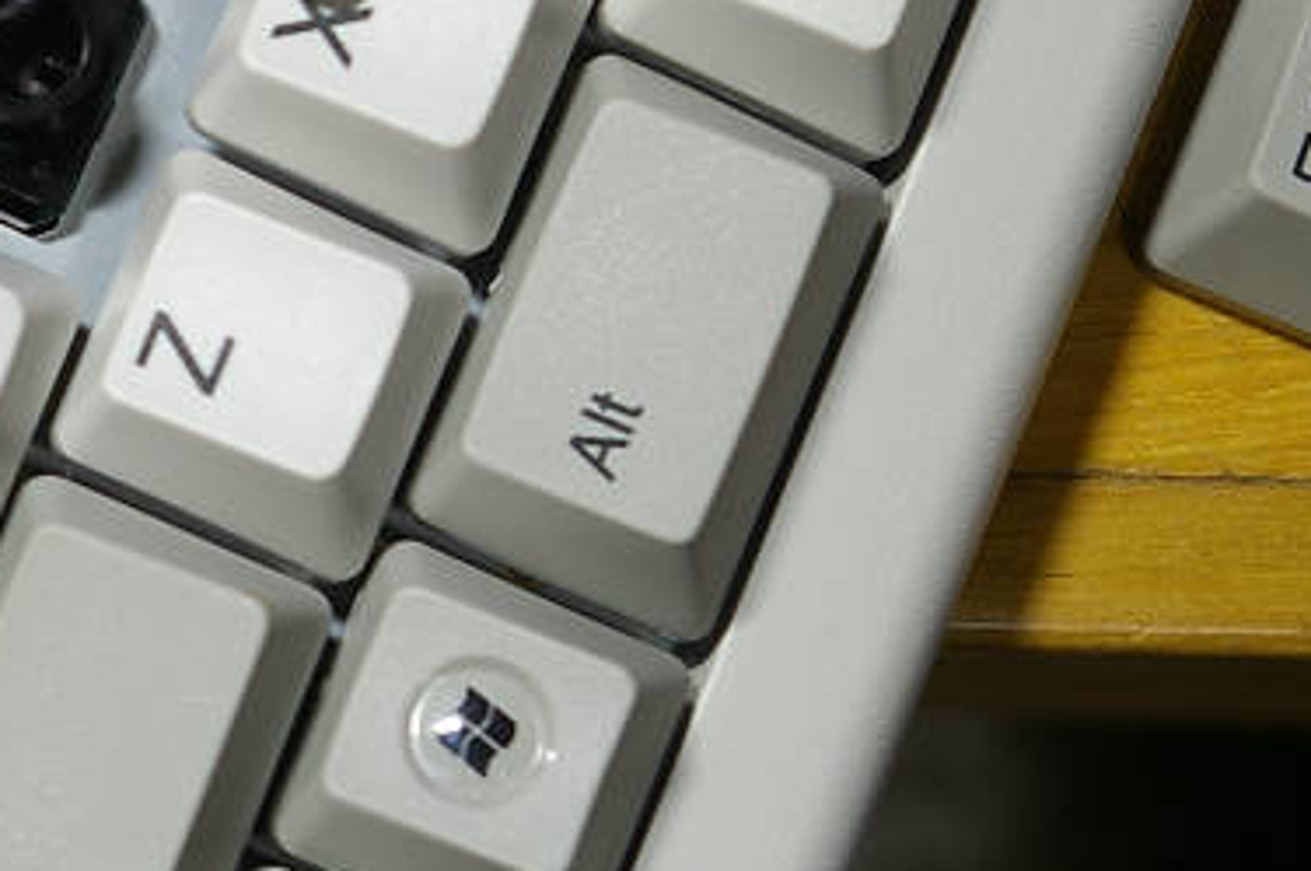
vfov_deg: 6.1
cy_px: 37
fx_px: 8196
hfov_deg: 9.1
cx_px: 66
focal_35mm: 225
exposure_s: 1/1.25
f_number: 9
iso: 200
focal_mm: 55
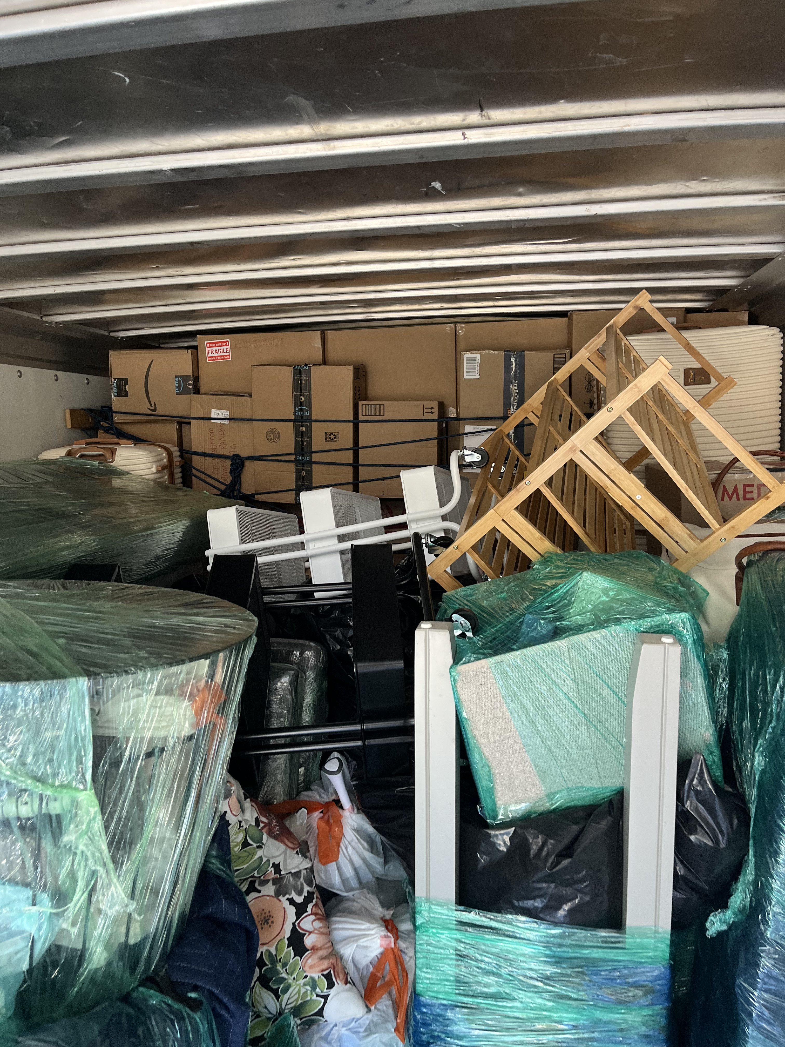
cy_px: 524
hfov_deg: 53.1
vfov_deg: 67.3
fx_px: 786
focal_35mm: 26
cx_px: 392
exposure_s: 1/121
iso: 125
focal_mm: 5.1
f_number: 1.6
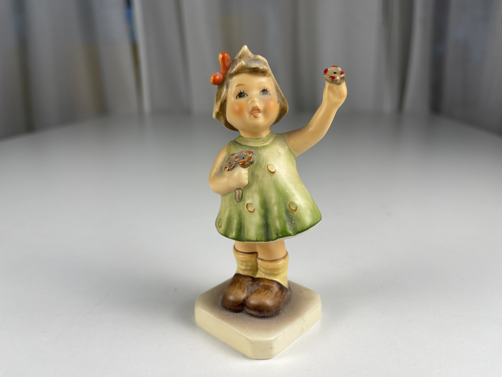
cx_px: 251
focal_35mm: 25
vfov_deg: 54.9
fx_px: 363
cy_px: 188
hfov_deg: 69.4
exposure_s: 1/169
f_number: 1.6
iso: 32
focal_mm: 5.1
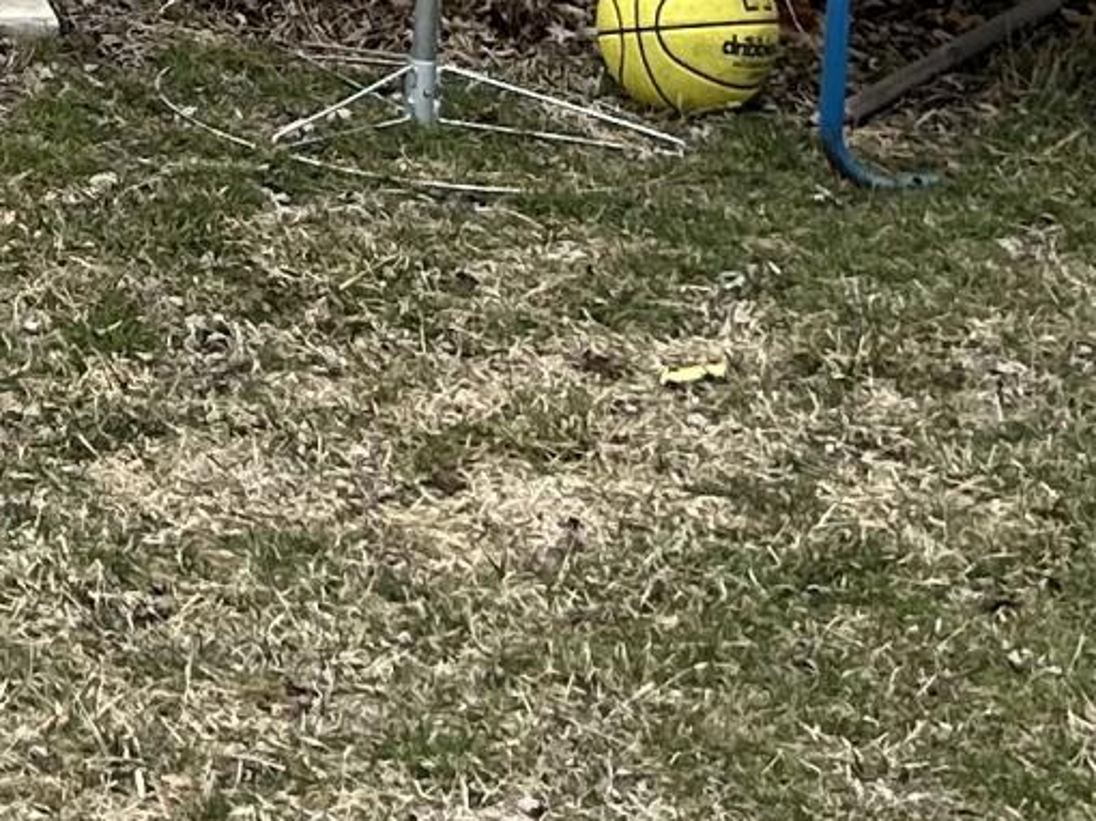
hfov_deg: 12.4
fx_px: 4842
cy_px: -1040
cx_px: -488
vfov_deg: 8.9
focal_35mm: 153
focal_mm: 5.7
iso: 50
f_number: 1.5
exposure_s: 1/2123
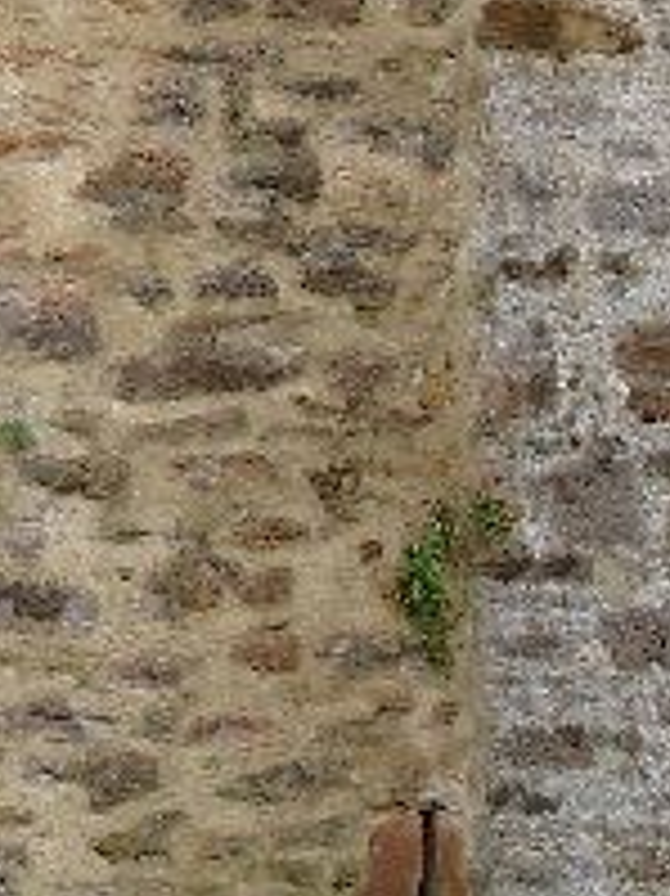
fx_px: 5193
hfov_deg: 7.3
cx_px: -94
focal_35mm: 201
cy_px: 117
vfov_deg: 9.8
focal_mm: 10.4
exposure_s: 1/174
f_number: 4
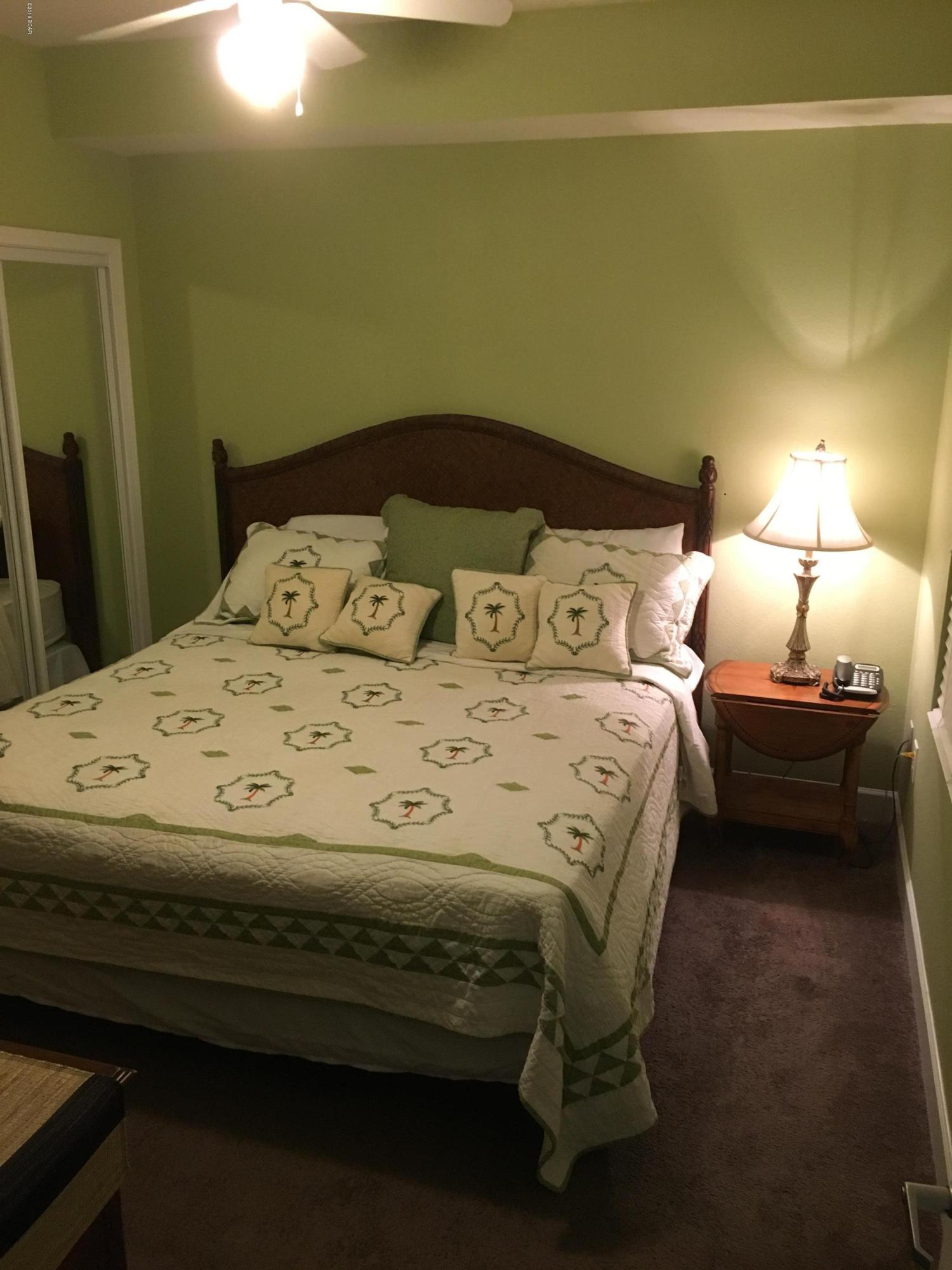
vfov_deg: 61.7
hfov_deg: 48.2
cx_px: 476
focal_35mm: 29
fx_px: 1063
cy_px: 635
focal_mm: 4.15
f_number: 2.2
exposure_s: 1/24
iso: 200
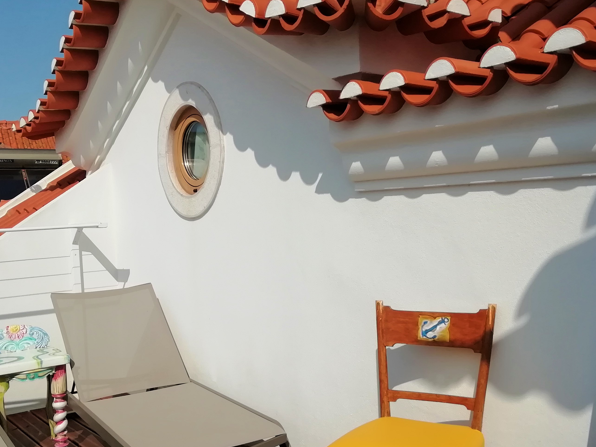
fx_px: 723
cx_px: 289
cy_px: 257
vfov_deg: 34.3
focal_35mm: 42
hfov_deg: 44.8
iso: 50
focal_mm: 3.46
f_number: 2.2
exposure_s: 1/3953
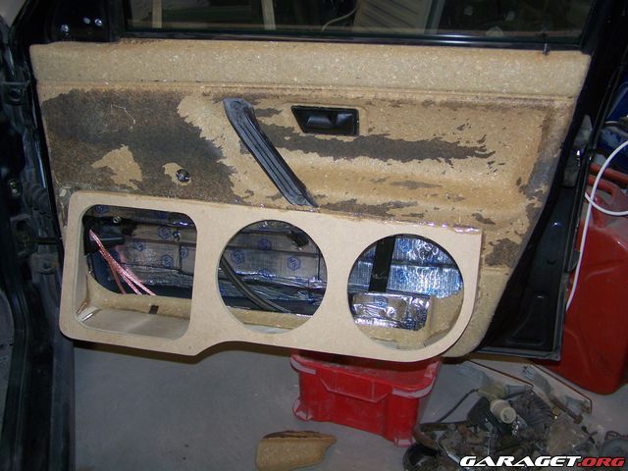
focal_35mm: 40
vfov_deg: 36.0
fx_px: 726
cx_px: 314
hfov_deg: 46.8
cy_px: 236
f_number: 2.8
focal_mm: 6.7
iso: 80
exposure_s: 1/60
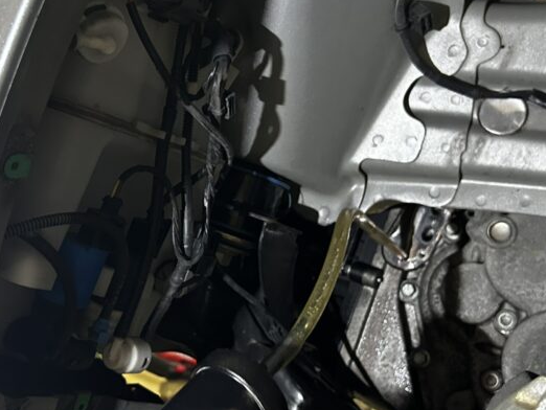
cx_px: 247
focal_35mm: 51
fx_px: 805
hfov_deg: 37.4
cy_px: 223
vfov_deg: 28.6
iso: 320
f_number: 1.5
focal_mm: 5.7
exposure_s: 1/60
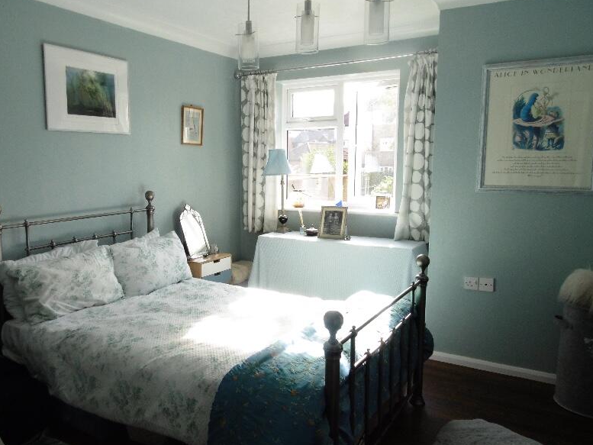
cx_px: 230
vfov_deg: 48.2
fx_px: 497
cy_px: 222
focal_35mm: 29
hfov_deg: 61.0
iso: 100
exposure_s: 1/125
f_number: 3
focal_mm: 4
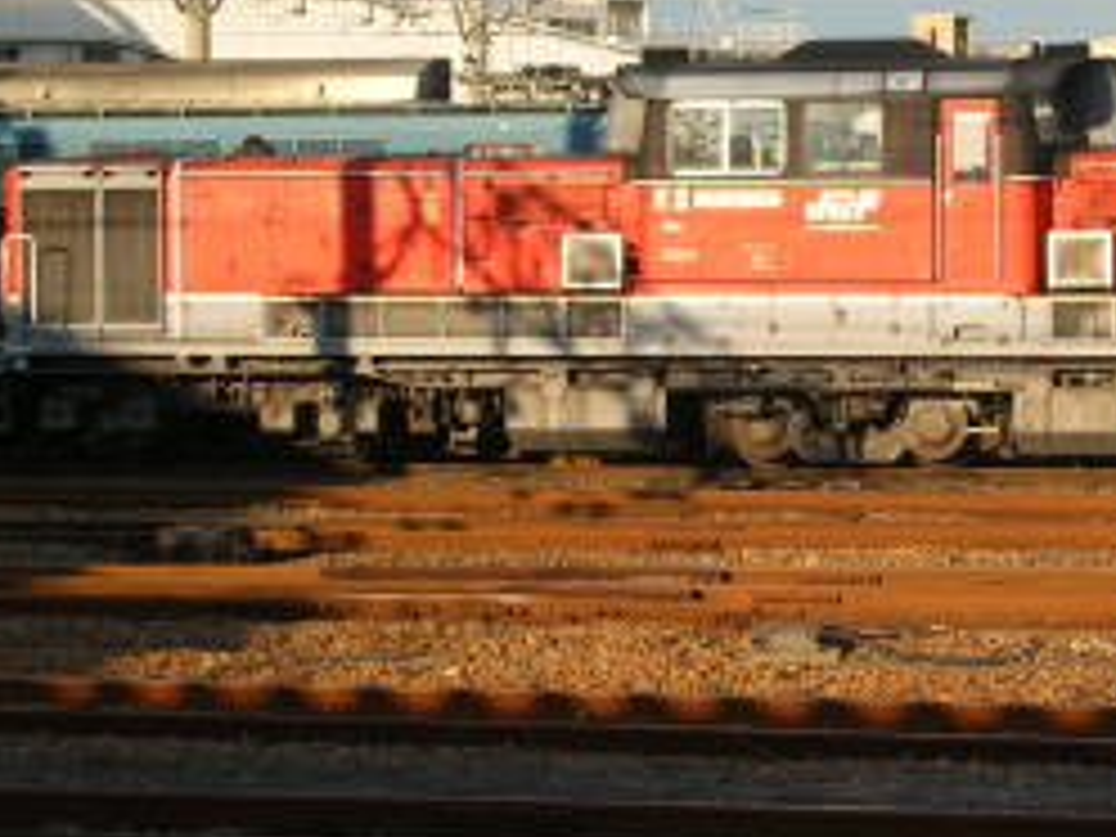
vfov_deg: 11.3
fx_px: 4223
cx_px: 868
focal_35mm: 131
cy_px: 184
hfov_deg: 15.0
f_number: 3.7
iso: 50
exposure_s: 1/392
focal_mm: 10.9
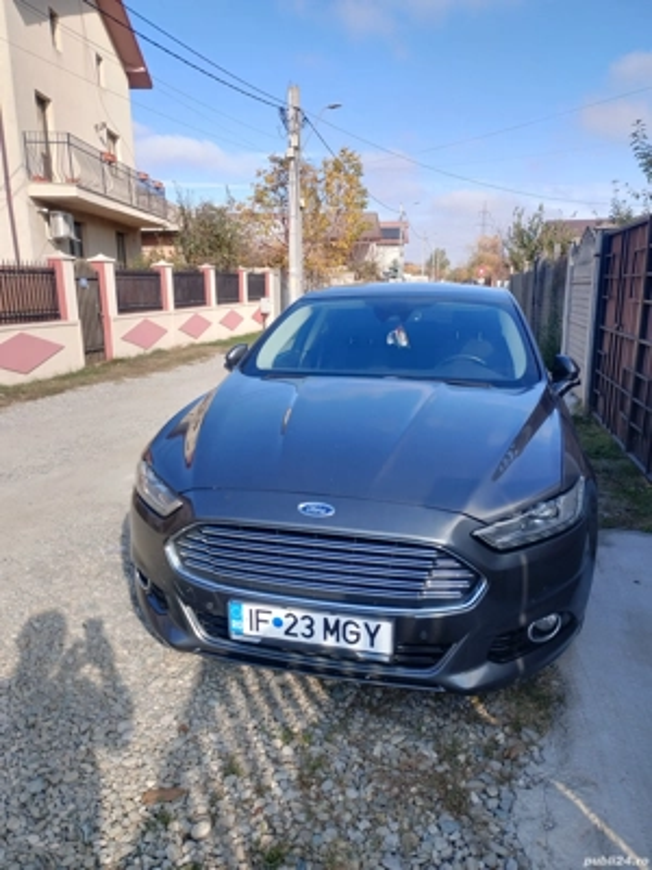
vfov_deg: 67.3
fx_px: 653
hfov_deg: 53.1
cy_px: 435
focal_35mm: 26
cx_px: 326
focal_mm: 6.24
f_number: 1.8
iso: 100
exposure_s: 1/365
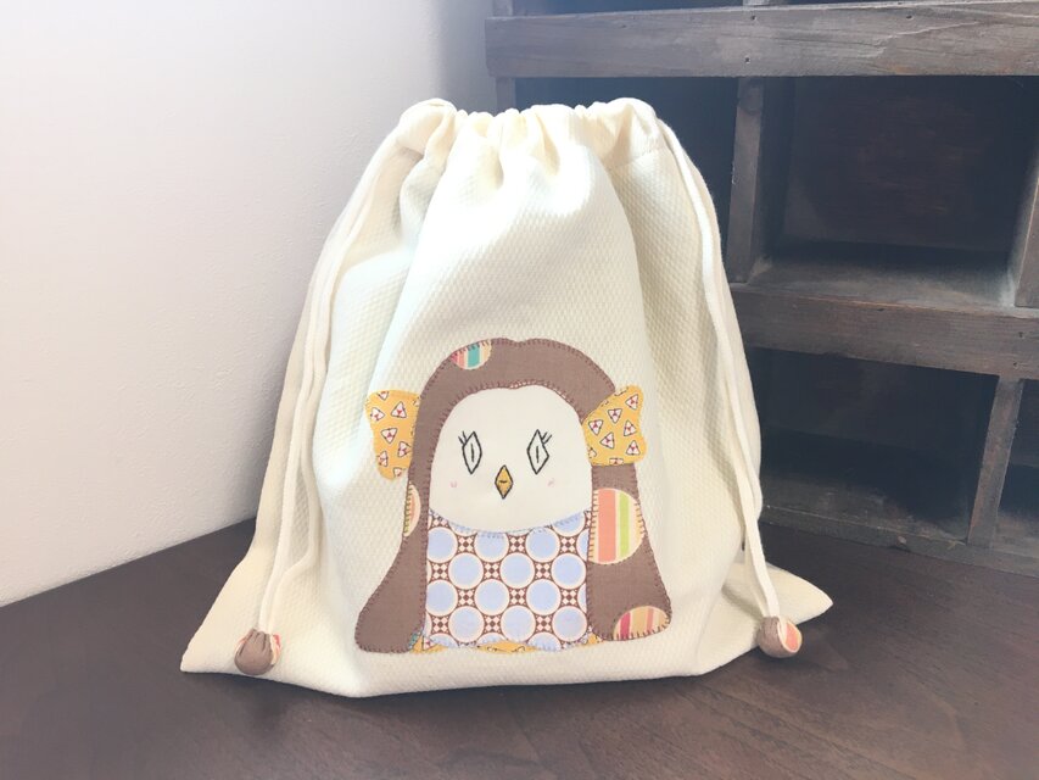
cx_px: 520
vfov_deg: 48.2
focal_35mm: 29
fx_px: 871
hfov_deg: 61.7
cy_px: 390
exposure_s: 1/30
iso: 32
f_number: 2.2
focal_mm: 4.15
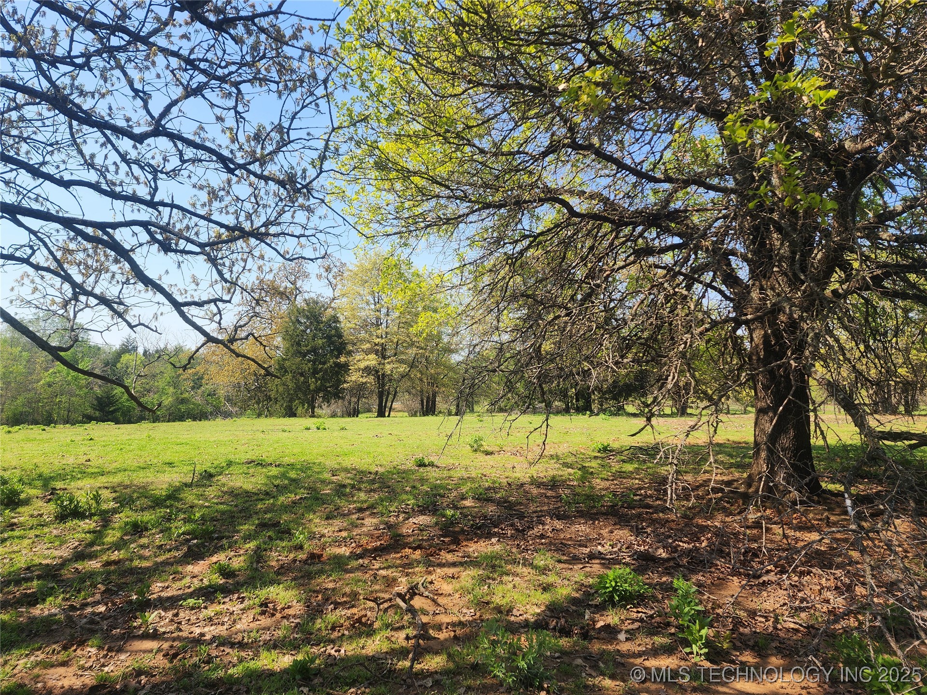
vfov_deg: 58.9
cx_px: 464
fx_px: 616
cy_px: 348
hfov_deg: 73.9
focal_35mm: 23
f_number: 1.8
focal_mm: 6.4
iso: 12
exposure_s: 1/539
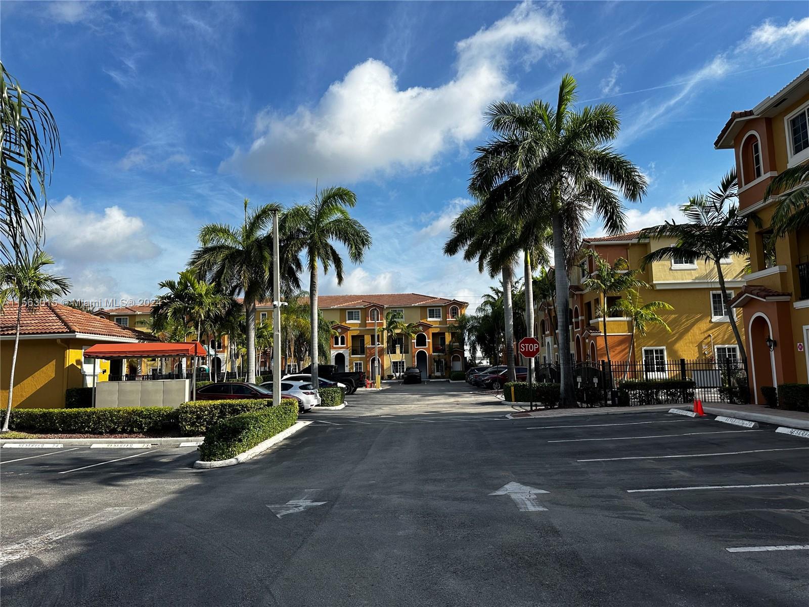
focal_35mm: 24
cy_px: 304
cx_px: 404
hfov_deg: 71.6
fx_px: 561
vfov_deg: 56.8
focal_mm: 6.86
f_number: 1.78
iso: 80
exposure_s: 1/4184
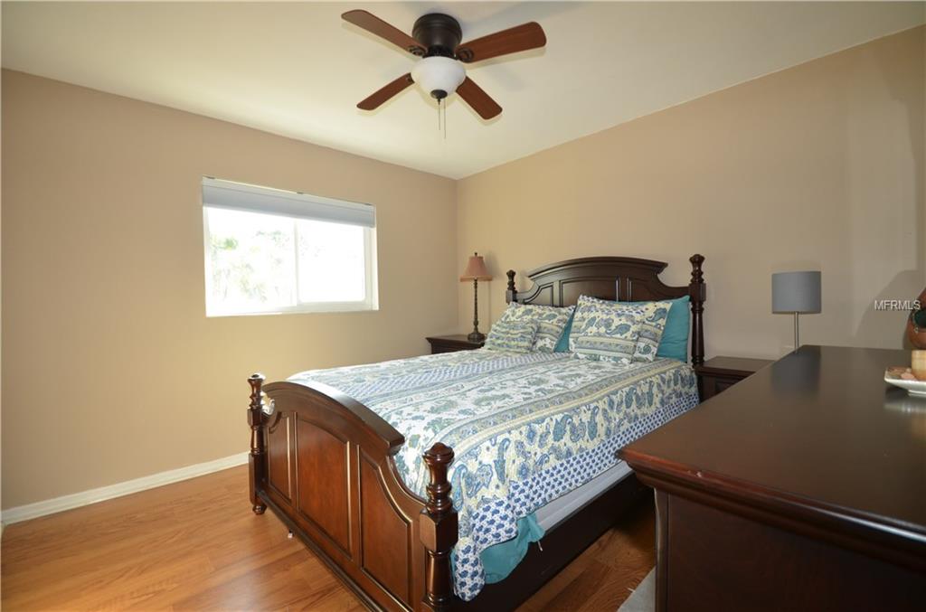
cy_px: 306
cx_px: 463
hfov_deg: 100.5
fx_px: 385
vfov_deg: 77.0
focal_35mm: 15
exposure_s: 1/60
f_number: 4
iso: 280
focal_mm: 10
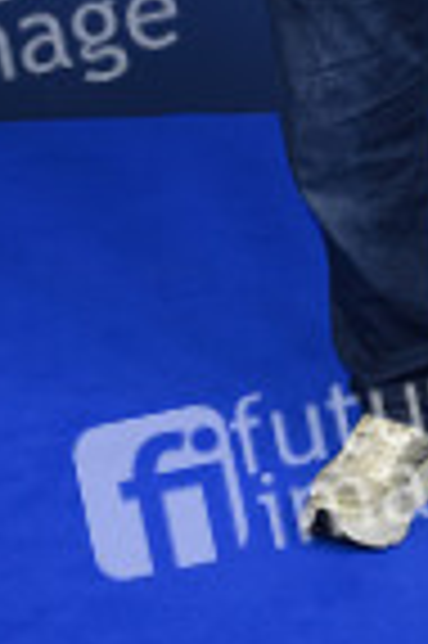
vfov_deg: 14.1
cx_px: 437
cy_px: -203
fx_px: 2503
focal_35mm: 140
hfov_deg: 9.7
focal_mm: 50
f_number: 5.6
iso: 1000
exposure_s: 1/250
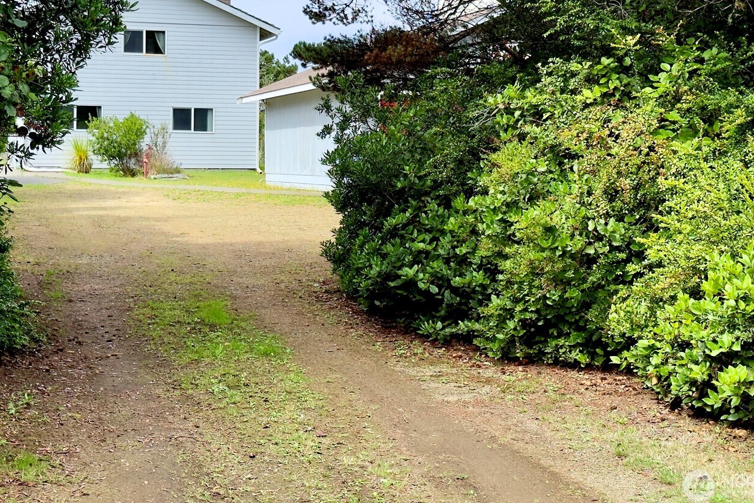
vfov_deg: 21.1
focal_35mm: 64
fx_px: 1340
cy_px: 148
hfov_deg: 31.4
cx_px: 356
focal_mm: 6.76
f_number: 1.78
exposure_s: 1/1403
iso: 64
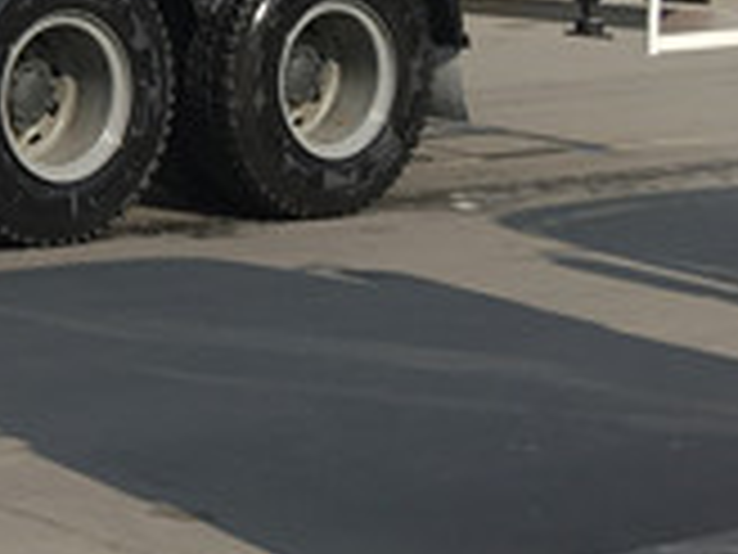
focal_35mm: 129
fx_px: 2750
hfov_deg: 13.3
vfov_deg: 11.3
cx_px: -716
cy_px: -47
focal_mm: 4.15
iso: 25
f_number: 2.2
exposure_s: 1/1099
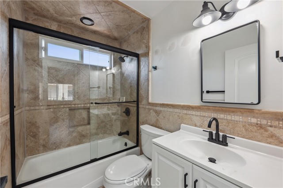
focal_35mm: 14
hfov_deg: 104.3
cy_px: 94
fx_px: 110
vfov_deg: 81.1
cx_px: 142
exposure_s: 1/30
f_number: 10
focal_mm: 14
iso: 100
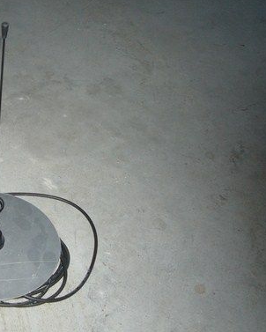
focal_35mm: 58
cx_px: 4
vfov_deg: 32.4
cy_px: 150
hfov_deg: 25.1
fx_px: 570
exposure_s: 1/60
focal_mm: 5.8
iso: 100
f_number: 2.8
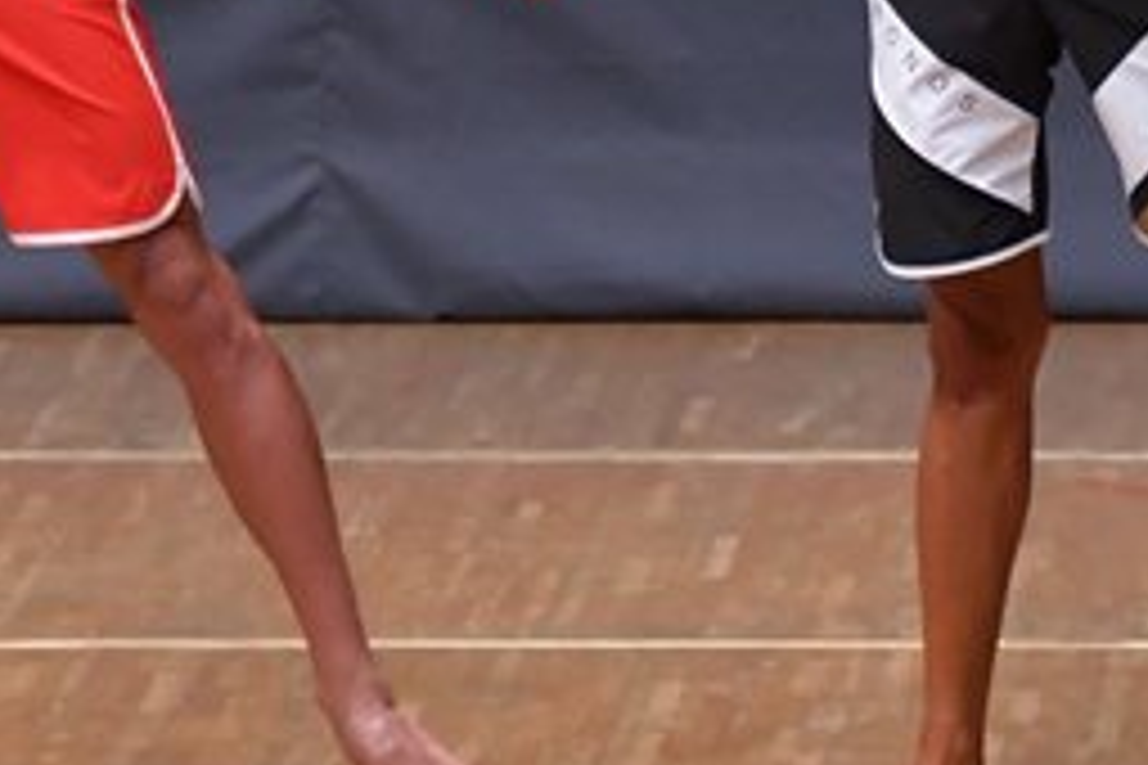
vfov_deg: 1.8
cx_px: 479
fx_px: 24744
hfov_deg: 2.7
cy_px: -122
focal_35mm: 776
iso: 6400
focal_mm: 170
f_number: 5.6
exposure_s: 1/400
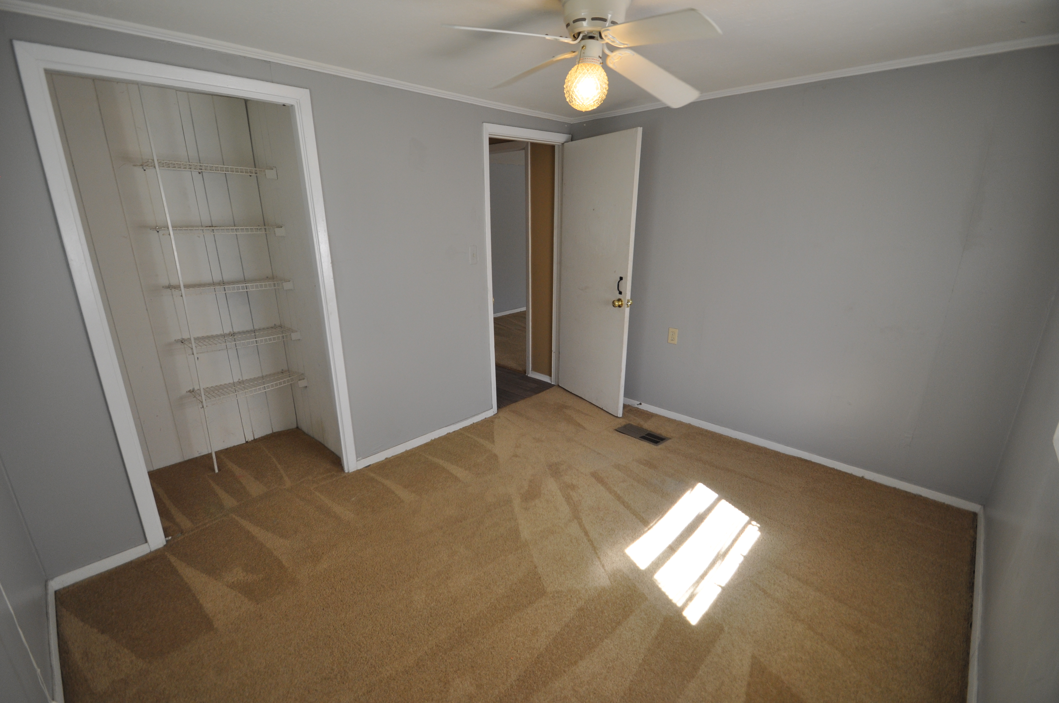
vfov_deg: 77.2
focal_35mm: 15
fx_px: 441
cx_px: 530
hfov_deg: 100.5
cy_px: 352
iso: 400
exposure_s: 1/80
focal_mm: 10
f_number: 4.5
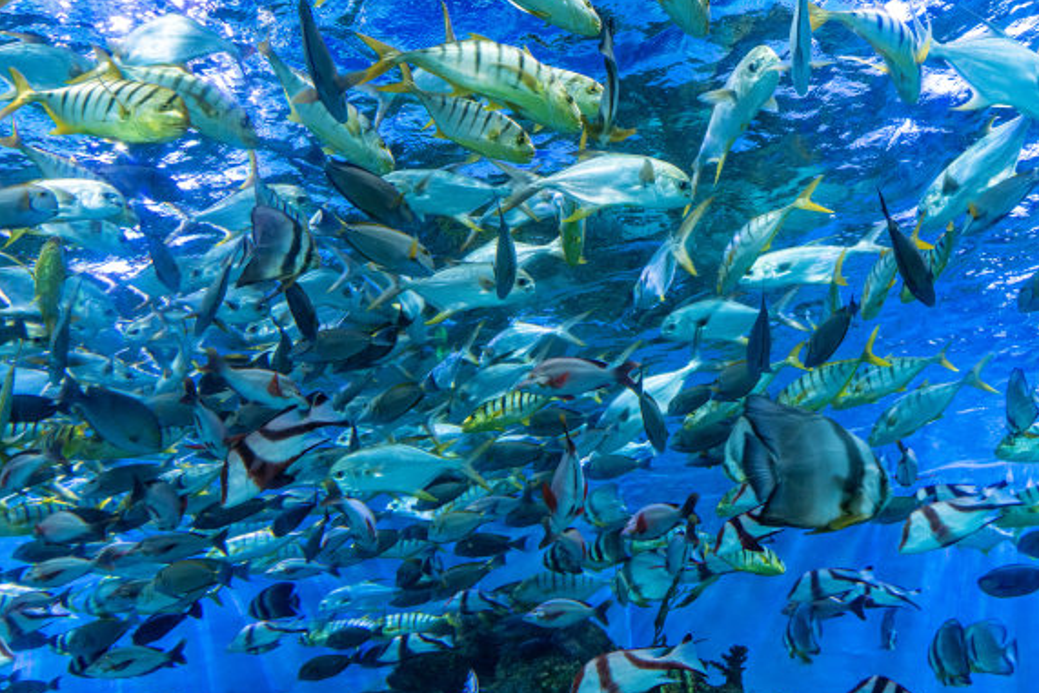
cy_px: 346
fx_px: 866
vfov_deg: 43.6
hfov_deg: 61.9
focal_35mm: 30
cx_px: 497
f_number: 4.5
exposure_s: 1/125
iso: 4000
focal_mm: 28
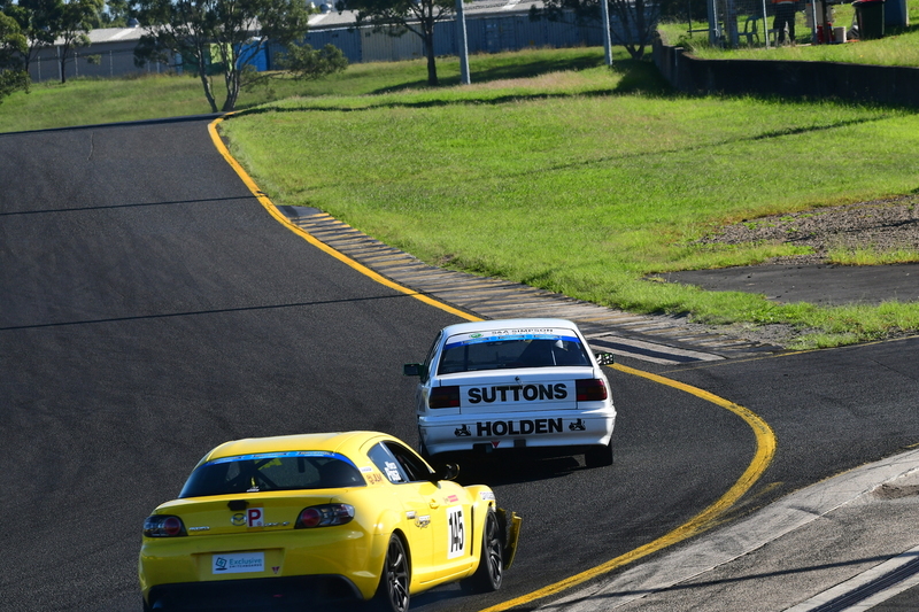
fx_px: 8039
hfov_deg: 6.5
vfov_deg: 4.4
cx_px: 460
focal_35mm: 315
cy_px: 306
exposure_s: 1/640
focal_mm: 210
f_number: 11
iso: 500
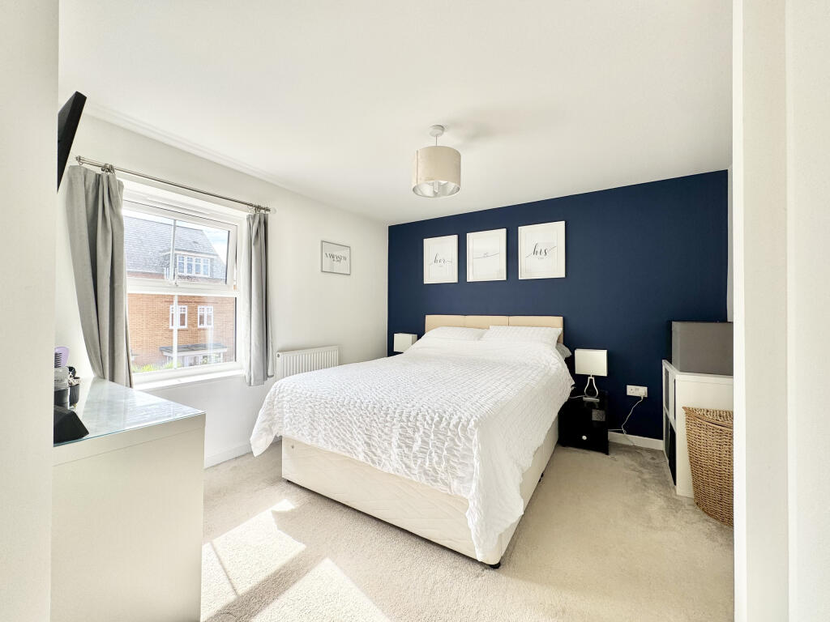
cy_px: 311
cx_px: 415
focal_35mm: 14
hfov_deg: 102.1
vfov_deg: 85.7
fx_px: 336
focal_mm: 2.22
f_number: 2.2
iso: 40
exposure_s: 1/233
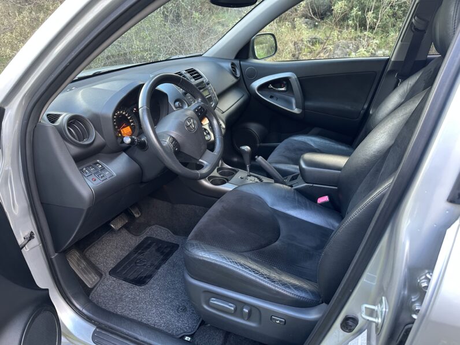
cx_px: 230
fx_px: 319
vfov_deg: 56.8
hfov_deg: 71.6
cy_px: 172
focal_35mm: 24
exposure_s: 1/60
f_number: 1.78
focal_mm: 6.86
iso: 250
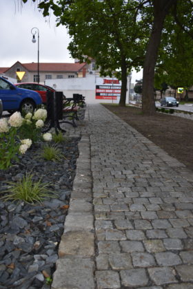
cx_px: 96
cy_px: 144
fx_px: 253
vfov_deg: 59.5
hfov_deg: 41.7
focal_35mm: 32
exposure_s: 1/250
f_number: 3.8
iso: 200
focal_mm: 21
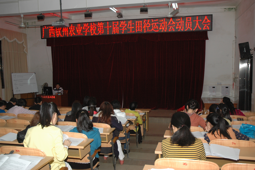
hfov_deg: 53.2
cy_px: 85
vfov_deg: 36.8
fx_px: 255
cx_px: 128
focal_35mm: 36
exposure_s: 1/60
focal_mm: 24
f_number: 4.8
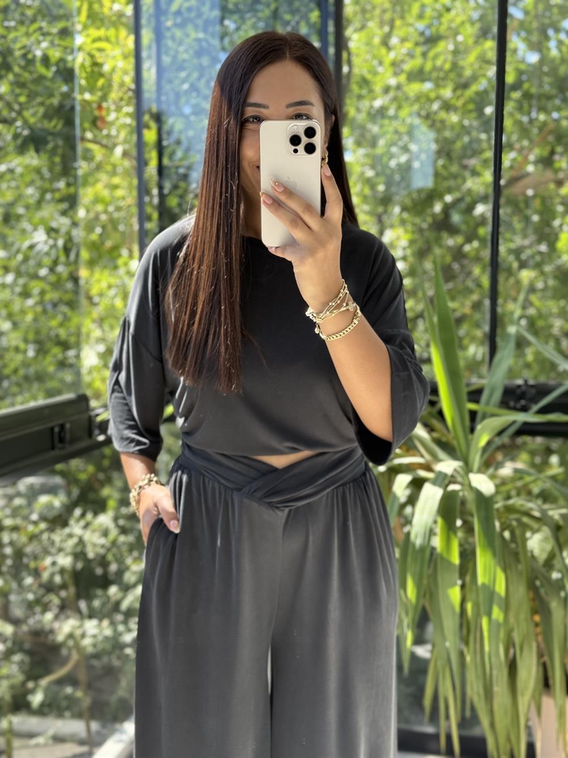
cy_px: 379
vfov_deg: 39.7
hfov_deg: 30.3
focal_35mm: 48
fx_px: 1050
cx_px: 284
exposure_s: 1/370
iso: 64
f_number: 1.78
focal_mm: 6.76
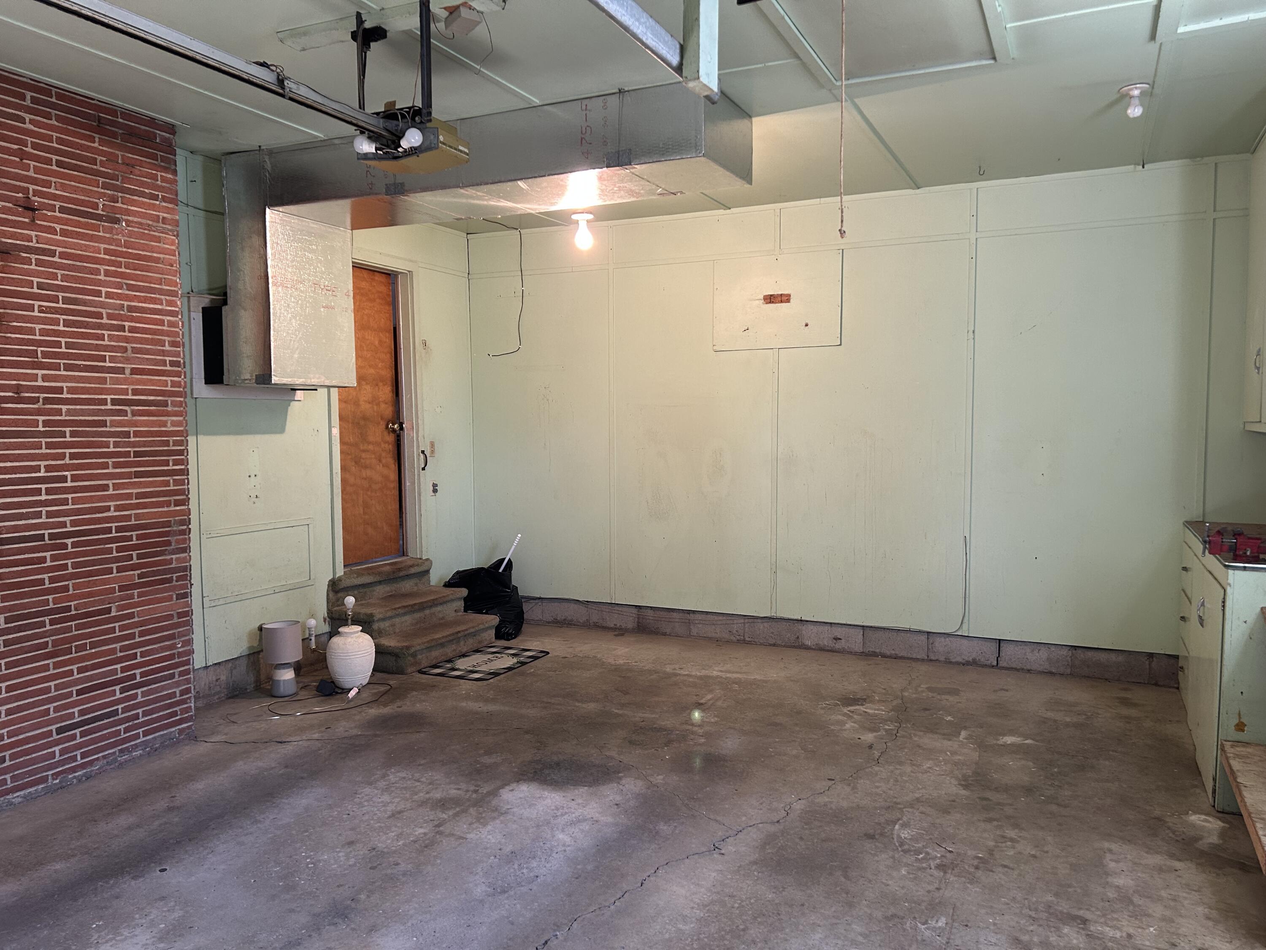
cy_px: 475
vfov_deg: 53.1
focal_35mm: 26
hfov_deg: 67.3
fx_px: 951
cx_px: 633
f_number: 1.5
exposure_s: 1/60
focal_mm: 5.7
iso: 125
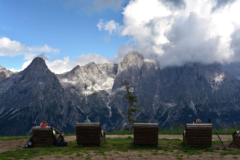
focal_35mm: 50
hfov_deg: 39.6
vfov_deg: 27.0
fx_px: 333
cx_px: 120
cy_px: 80
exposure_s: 1/323
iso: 100
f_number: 8
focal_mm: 50
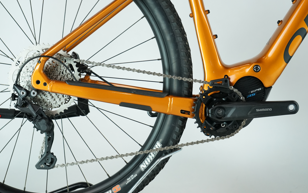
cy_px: 100
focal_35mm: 72
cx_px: 153
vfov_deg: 18.1
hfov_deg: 28.6
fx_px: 604
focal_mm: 70
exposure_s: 1/200
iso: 2000
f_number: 5.6
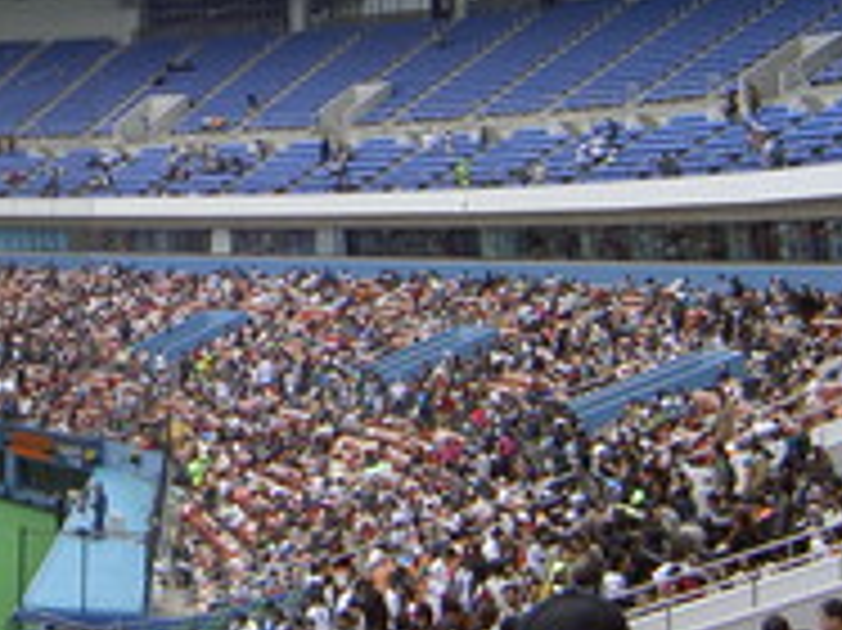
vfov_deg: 17.9
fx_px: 1993
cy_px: 166
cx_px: 207
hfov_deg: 23.6
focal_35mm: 82
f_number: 4.7
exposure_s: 1/100
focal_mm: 5.6
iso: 50
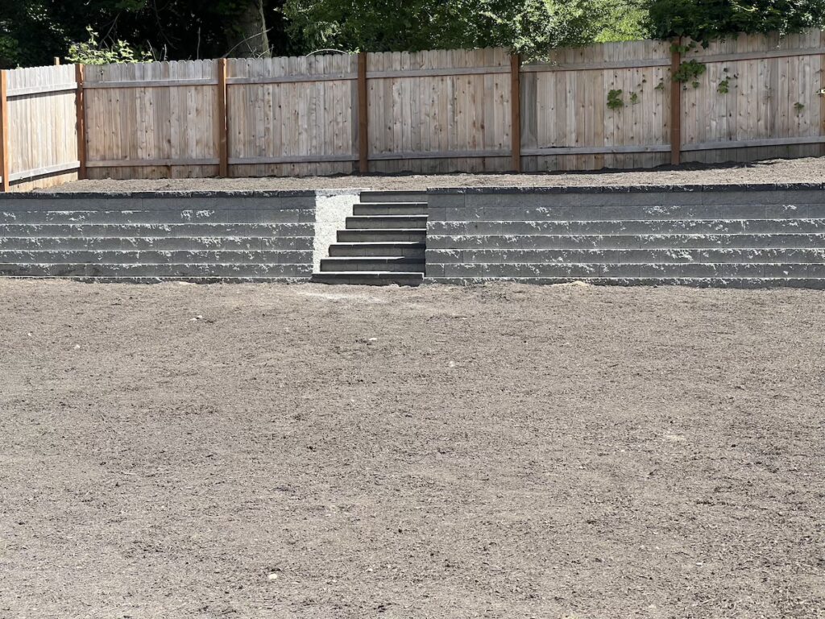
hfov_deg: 25.3
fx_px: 1835
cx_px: 412
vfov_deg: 19.1
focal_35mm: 77
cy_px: 310
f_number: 2.8
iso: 32
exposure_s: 1/391
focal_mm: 9
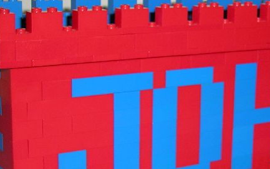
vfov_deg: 12.9
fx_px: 743
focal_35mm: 101
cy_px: 122
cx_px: 219
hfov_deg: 20.3
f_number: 3.2
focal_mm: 8
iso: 50
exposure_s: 1/60.1
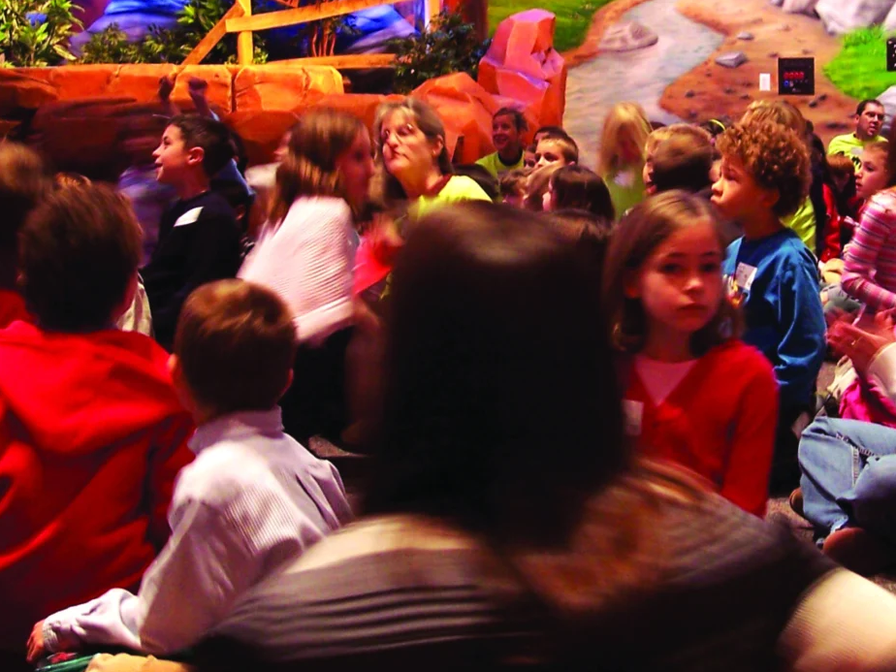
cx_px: 603
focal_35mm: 81
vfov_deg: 17.9
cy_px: 46
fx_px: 2097
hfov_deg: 24.0
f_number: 3.4
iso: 200
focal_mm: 8
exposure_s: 1/8
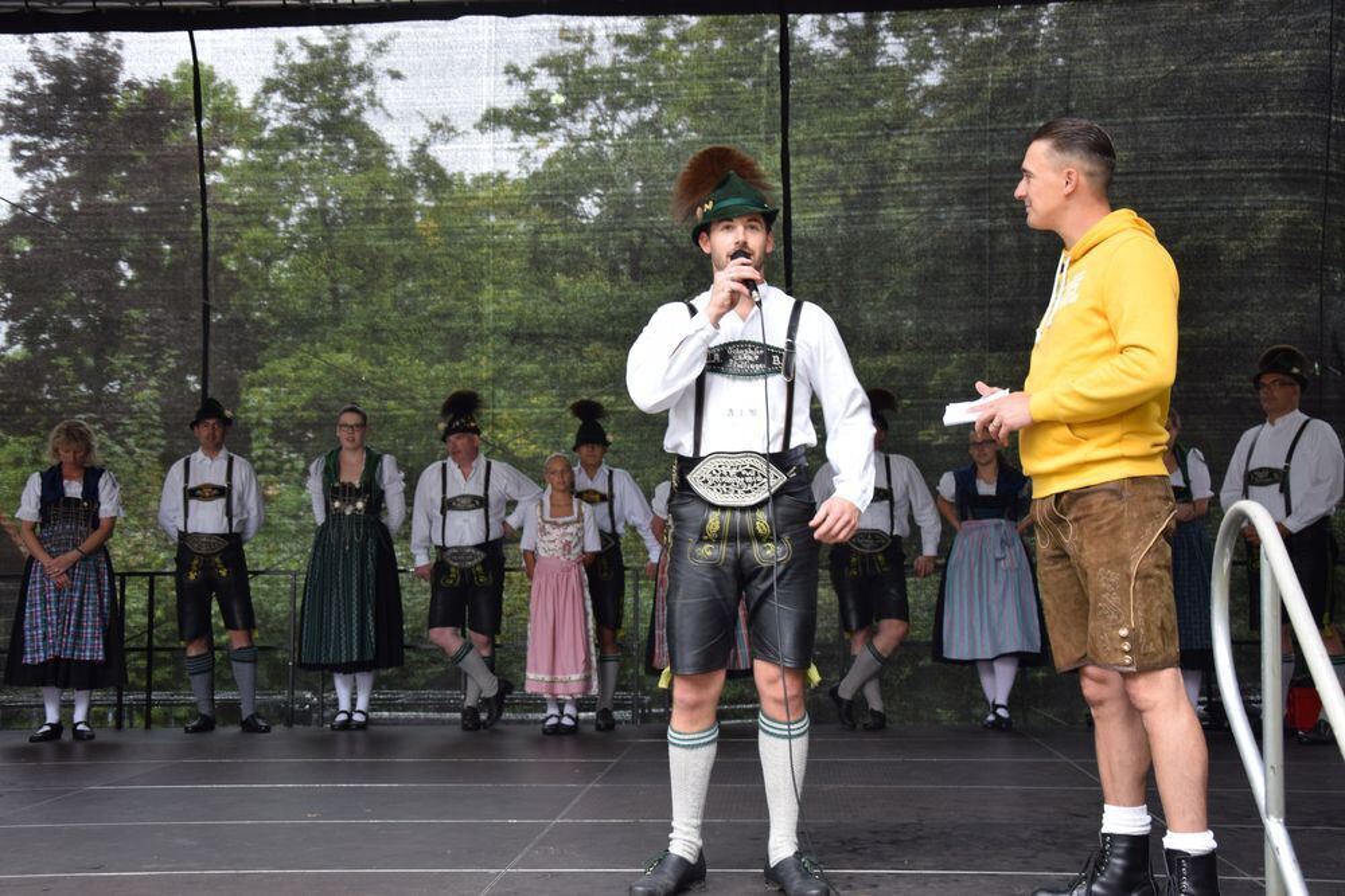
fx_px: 1793
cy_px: 448
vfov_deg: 28.1
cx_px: 672
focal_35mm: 48
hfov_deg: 41.1
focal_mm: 32
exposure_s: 1/60
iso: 400
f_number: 4.2
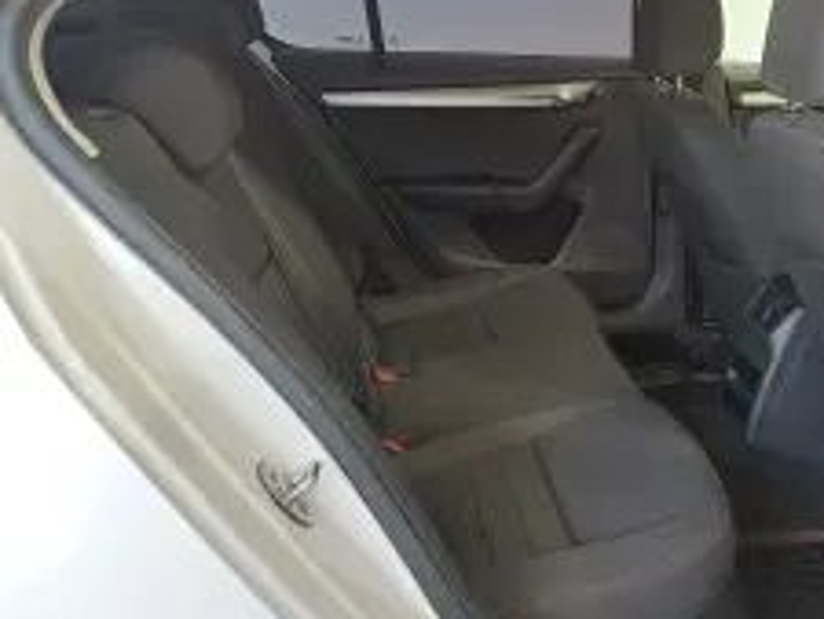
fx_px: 953
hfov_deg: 46.1
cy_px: 300
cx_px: 542
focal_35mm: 40
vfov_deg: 36.0
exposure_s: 1/50
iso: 320
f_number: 1.8
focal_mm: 4.65
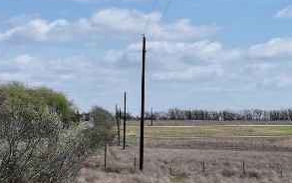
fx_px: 708
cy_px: 113
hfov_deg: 22.9
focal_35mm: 89
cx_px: 249
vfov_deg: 14.7
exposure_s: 1/2500
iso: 120
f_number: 2.8
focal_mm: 12.29
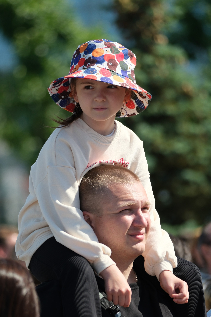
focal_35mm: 210
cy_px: 158
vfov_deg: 9.8
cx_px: 106
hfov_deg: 6.5
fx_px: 1846
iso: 250
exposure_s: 1/2400
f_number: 2.8
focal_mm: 140
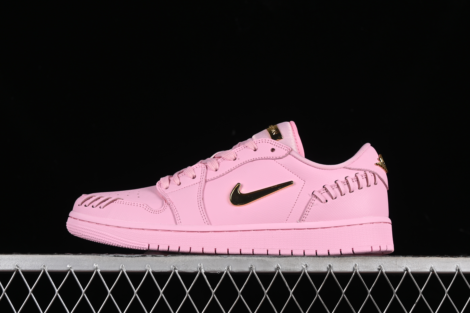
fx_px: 979
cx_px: 235
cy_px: 156
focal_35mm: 75
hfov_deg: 27.0
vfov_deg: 18.2
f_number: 8
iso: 160
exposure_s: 1/80
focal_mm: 50
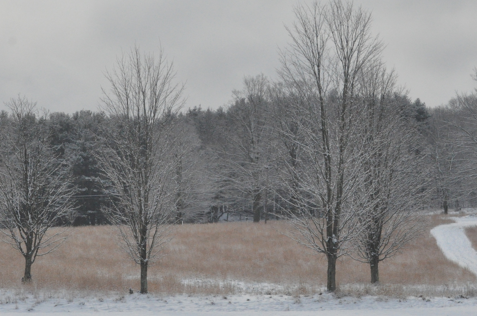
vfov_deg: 11.5
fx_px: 1574
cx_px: 266
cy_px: 106
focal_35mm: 119
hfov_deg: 17.2
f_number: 14
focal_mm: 48
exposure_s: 1/800
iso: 1600
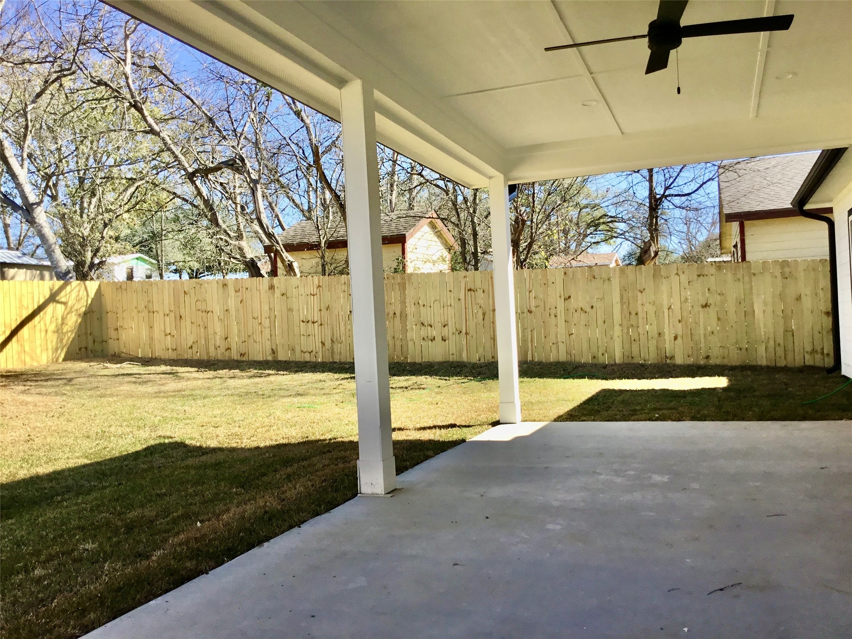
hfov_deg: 58.4
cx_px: 426
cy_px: 320
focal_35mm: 31
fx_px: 763
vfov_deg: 45.4
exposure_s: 1/590
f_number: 2.4
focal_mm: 3.3
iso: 25
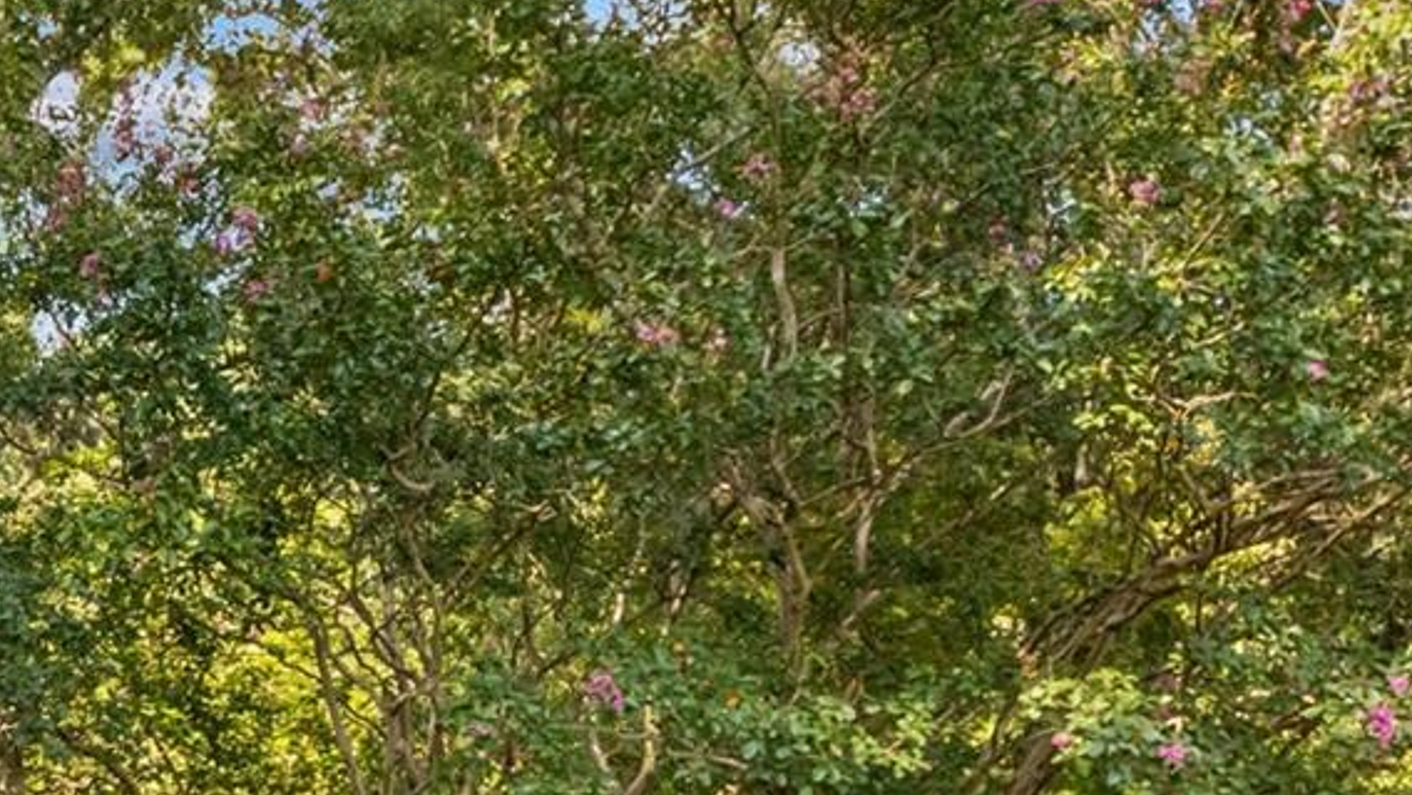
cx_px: -341
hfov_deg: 23.2
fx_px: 3109
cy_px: 1139
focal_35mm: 83
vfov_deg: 13.8
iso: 120
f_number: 2.8
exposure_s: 1/240
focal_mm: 8.38
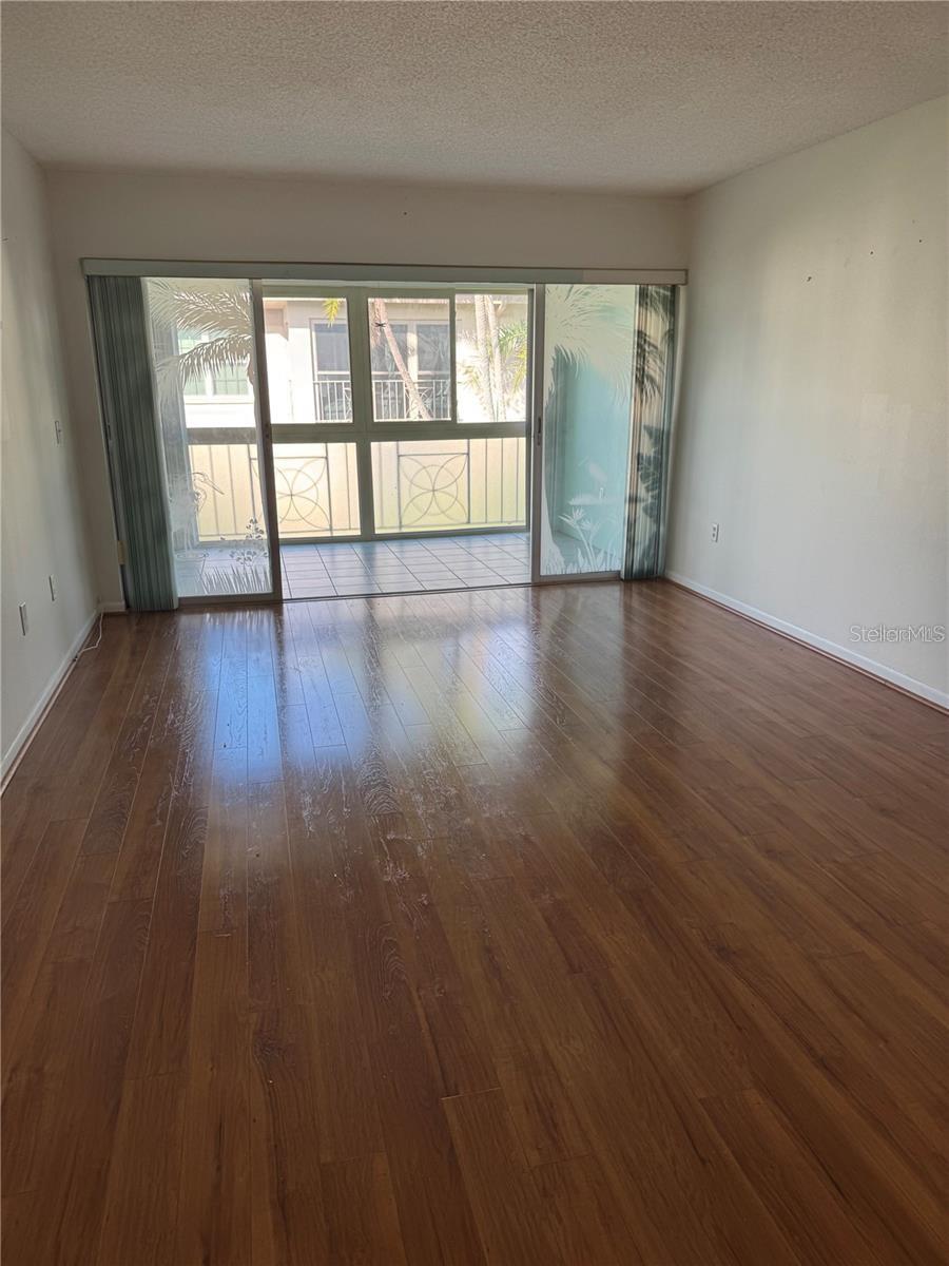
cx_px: 474
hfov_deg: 56.8
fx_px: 877
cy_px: 633
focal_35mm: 24
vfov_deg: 71.6
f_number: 1.78
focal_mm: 6.76
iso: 64
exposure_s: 1/121
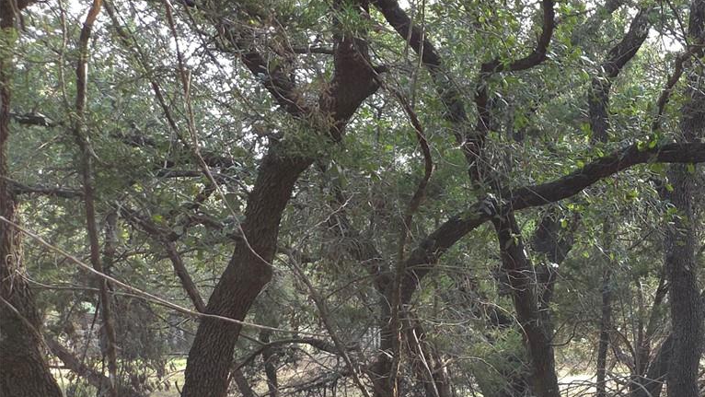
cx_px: 942
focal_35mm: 67
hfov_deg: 26.2
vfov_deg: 17.5
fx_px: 1253
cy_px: 422
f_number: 1.8
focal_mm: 5.4
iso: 64
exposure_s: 1/120
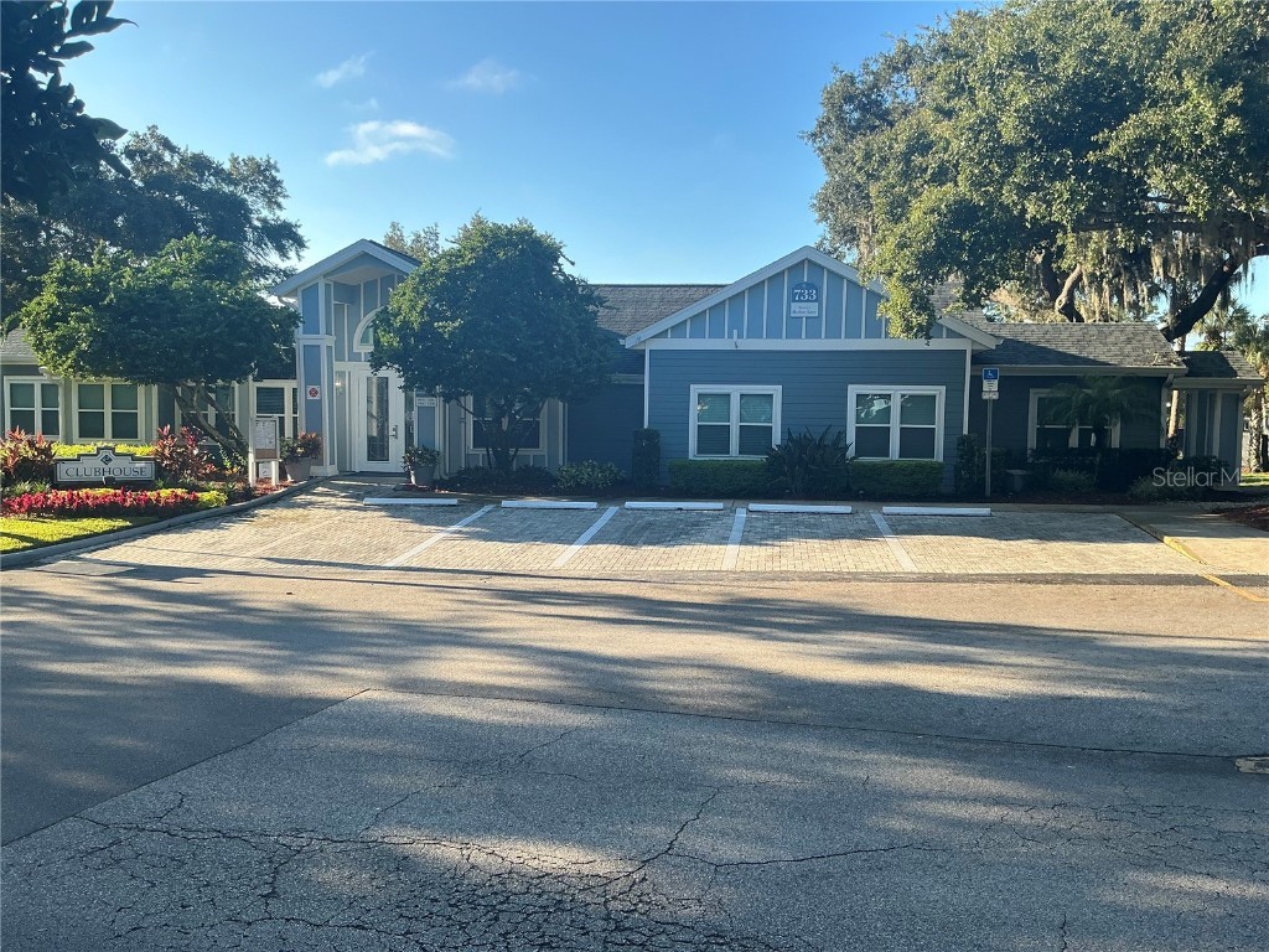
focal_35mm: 28
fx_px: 1026
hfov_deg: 63.4
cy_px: 476
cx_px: 634
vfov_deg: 49.7
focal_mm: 3
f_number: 1.8
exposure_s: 1/491
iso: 25
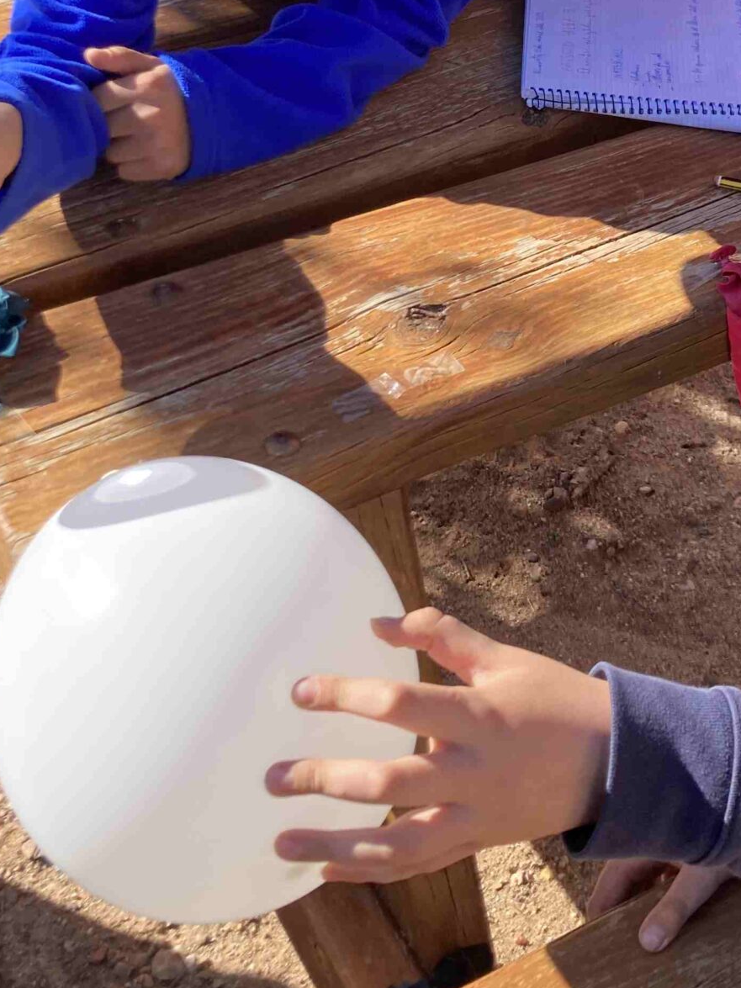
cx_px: 379
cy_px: 198
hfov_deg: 24.0
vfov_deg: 30.9
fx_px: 1741
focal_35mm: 61
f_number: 1.8
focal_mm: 3.99
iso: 20
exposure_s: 1/592
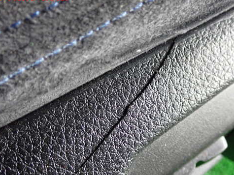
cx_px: 126
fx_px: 324
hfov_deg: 39.6
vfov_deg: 30.2
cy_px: 102
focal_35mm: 48
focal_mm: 6.83
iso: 500
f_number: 2.7
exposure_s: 1/40
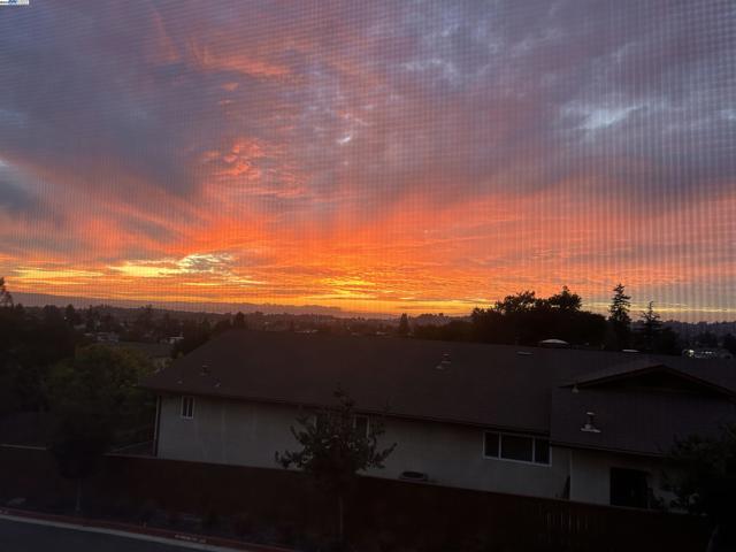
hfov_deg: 67.3
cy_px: 276
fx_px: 553
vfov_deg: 53.1
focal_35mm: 26
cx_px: 368
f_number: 1.5
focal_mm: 5.7
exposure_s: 1/87
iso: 125
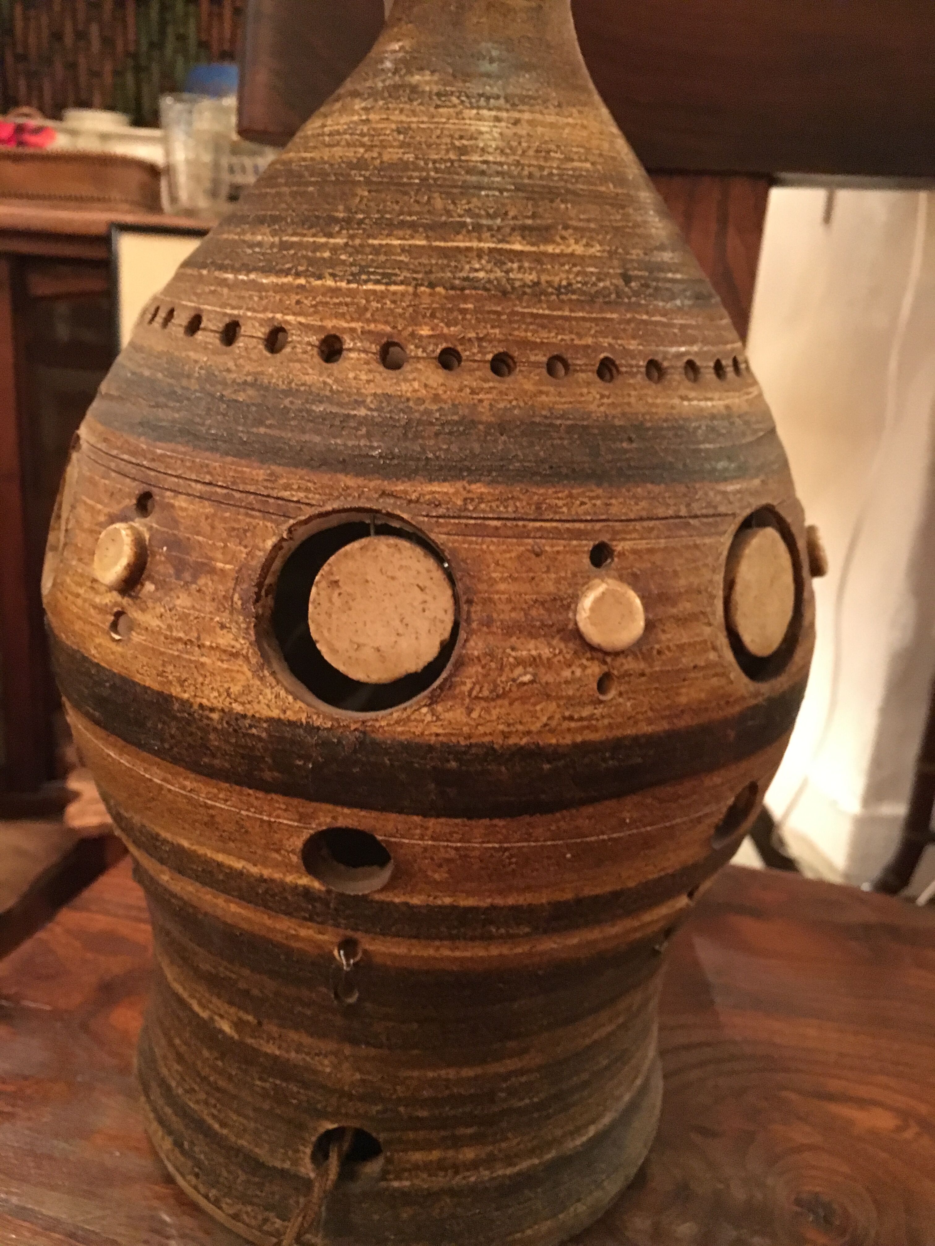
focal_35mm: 29
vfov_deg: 61.7
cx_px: 468
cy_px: 623
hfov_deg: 48.2
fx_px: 1044
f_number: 2.2
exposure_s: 1/17
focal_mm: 4.15
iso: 320
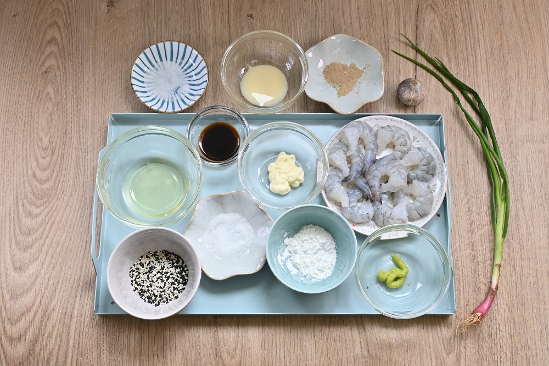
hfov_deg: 43.6
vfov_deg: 29.8
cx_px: 274
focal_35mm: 45
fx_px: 686
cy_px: 183
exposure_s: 1/80
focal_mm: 30
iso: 400
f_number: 9
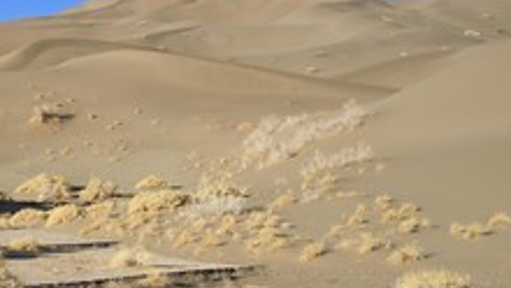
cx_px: 79
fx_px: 1193
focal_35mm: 88
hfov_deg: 23.7
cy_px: 216
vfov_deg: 13.7
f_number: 11
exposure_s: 1/200
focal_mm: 44
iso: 200
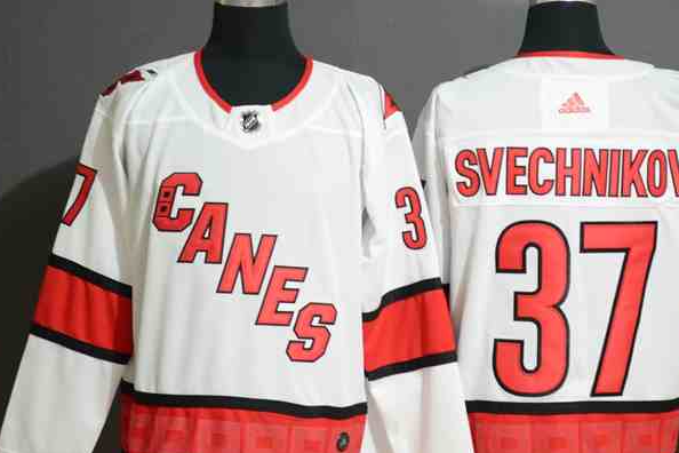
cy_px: 276
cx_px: 386
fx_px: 2282
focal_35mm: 121
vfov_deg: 11.3
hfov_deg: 16.9
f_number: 5
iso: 4000
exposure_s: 1/15
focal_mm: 60
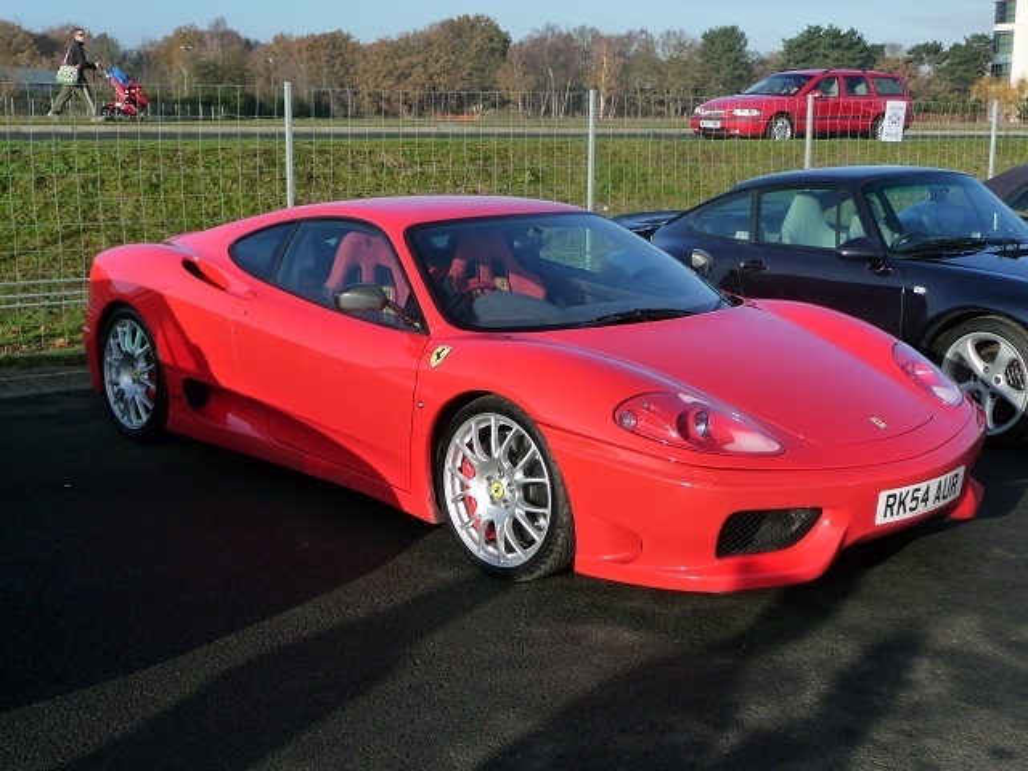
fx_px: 1336
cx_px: 514
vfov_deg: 32.2
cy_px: 386
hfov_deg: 42.1
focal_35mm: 45
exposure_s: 1/640
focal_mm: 7.6
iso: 160
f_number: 4.1
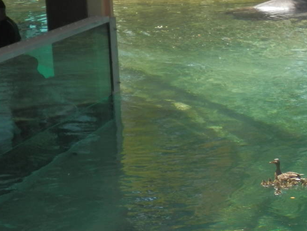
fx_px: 1064
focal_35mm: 120
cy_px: 187
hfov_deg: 15.8
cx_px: 371
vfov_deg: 12.3
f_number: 4
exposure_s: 1/250
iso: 80
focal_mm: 8.9
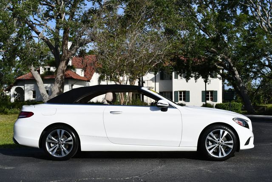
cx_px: 136
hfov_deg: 39.6
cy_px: 91
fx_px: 378
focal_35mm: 50
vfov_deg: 27.0
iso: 100
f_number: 9
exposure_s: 1/320
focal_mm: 25
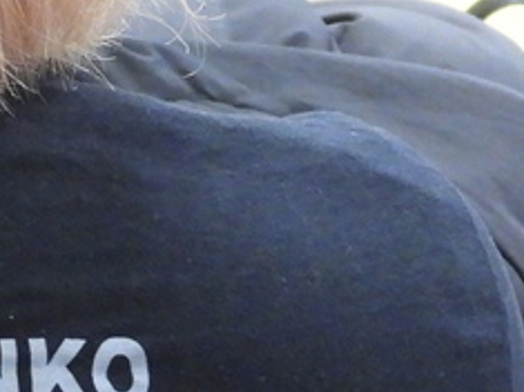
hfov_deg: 3.1
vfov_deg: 2.3
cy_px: 276
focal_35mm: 638
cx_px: -355
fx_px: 9653
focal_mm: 22.5
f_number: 4
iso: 800
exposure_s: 1/13
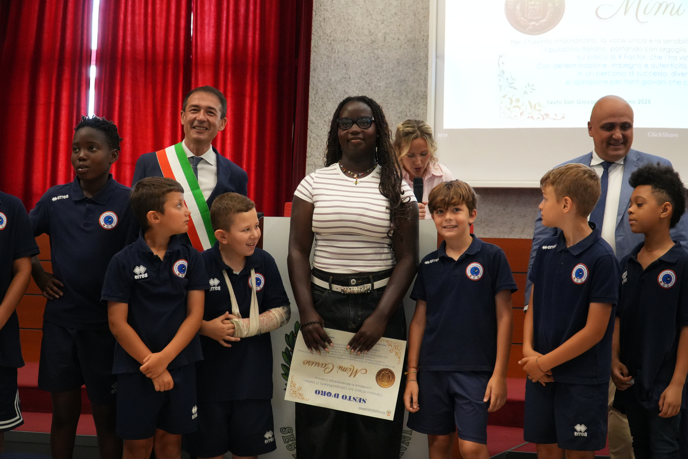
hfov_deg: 49.6
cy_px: 230
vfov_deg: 34.2
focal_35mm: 39
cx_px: 344
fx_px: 745
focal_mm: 26
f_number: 4
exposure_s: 1/125
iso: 3200
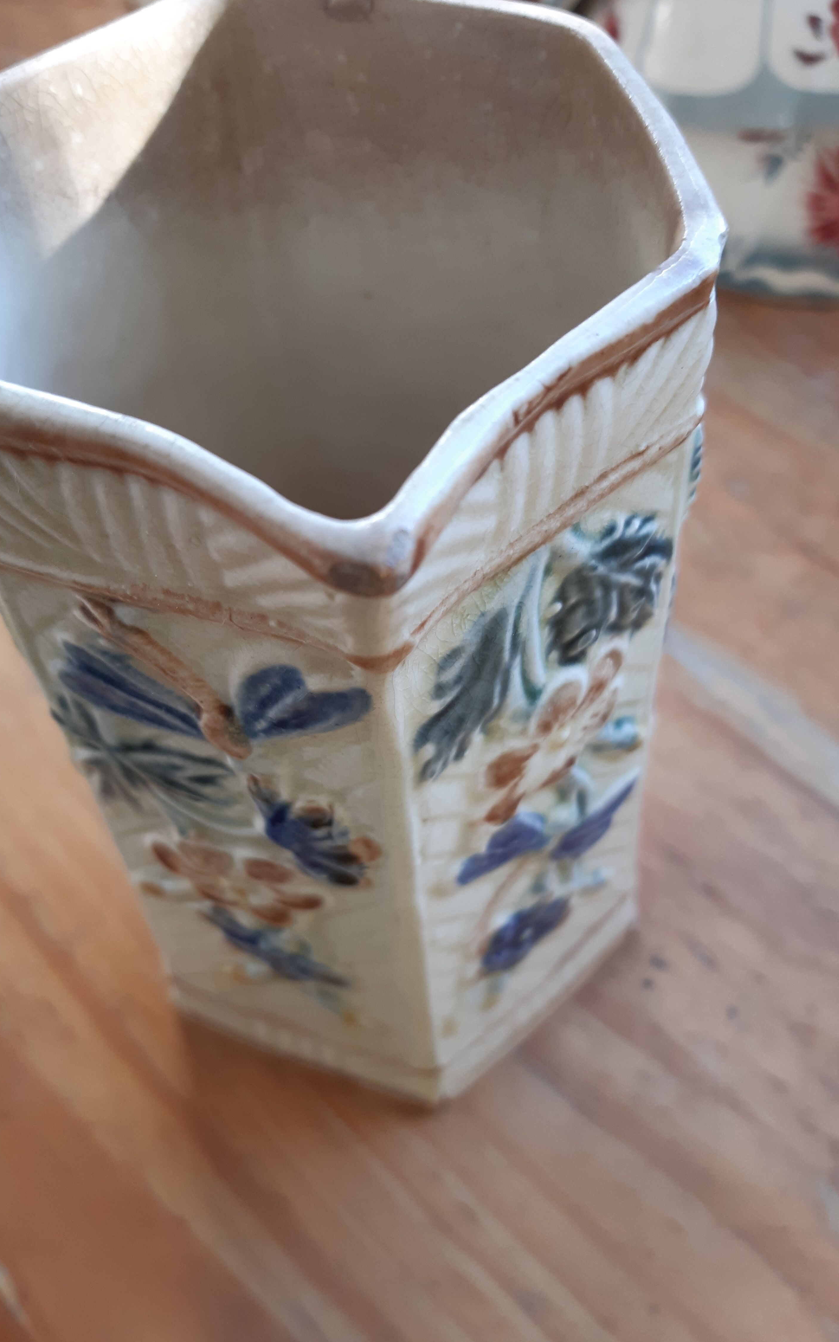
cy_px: 671
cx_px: 380
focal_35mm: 28
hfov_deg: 44.5
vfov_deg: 66.5
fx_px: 1024
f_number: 1.7
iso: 64
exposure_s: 1/100
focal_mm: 3.92
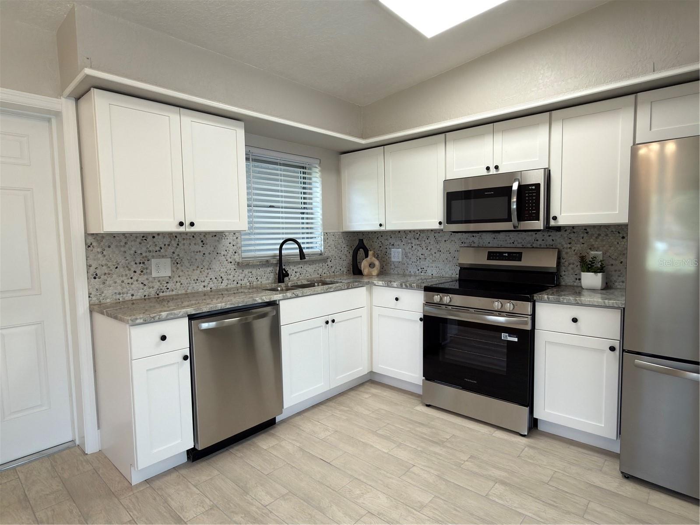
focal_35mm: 19
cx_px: 350
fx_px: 384
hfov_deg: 84.7
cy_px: 262
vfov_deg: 68.7
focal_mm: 2.22
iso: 50
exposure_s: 1/60
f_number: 2.2
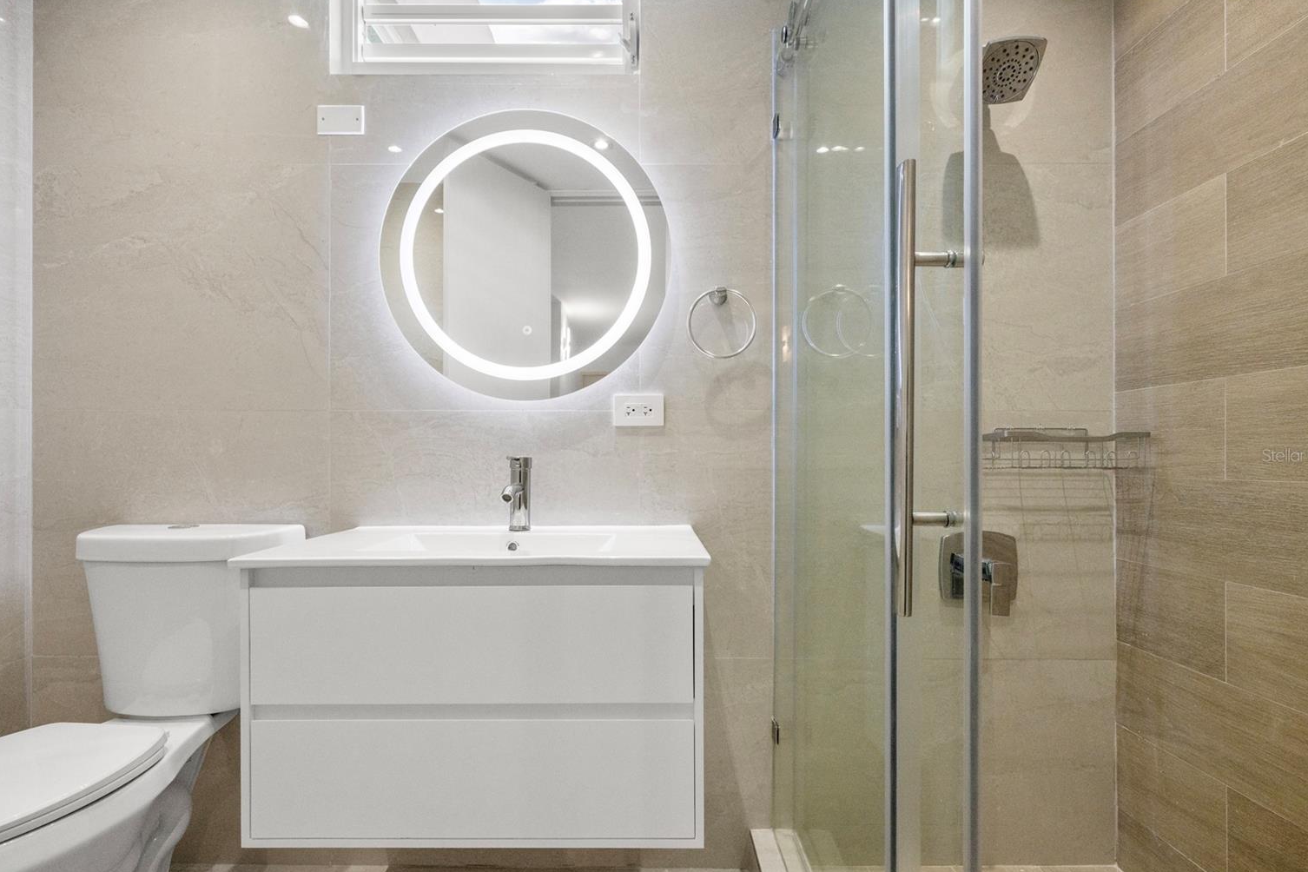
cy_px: 455
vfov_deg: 70.4
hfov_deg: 93.3
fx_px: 618
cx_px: 644
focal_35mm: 17
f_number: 8
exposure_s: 1/125
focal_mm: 16
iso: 500
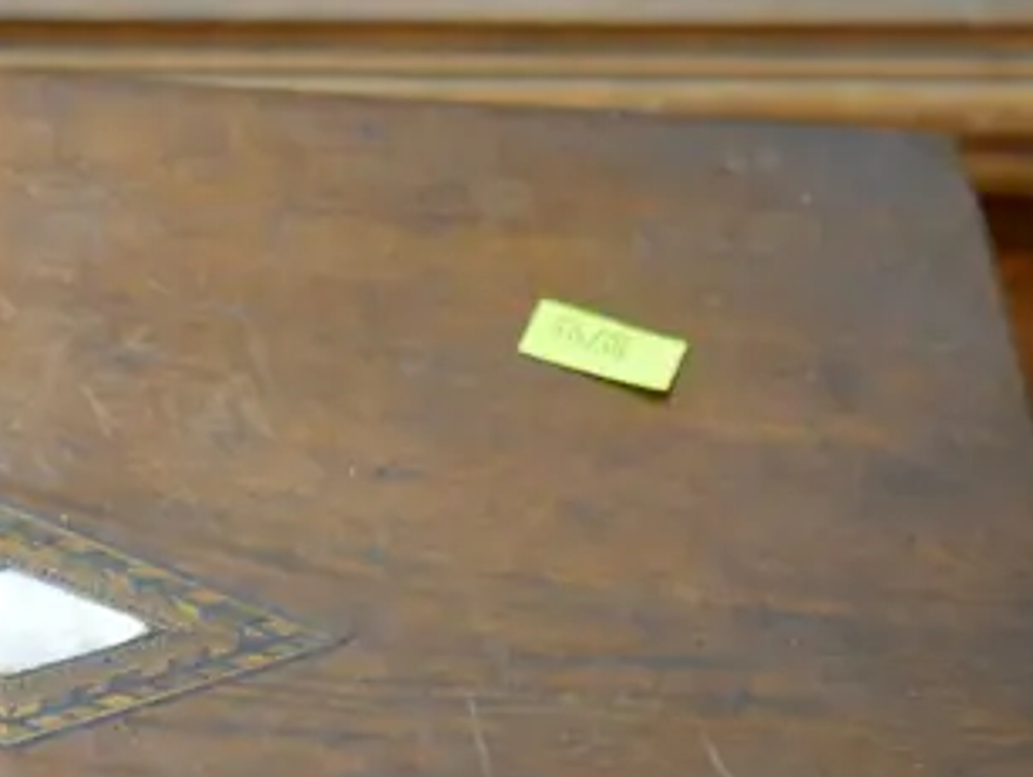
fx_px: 3585
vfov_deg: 11.9
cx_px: -74
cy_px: 1108
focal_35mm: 120
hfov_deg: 16.0
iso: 400
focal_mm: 18
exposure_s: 1/60
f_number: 4
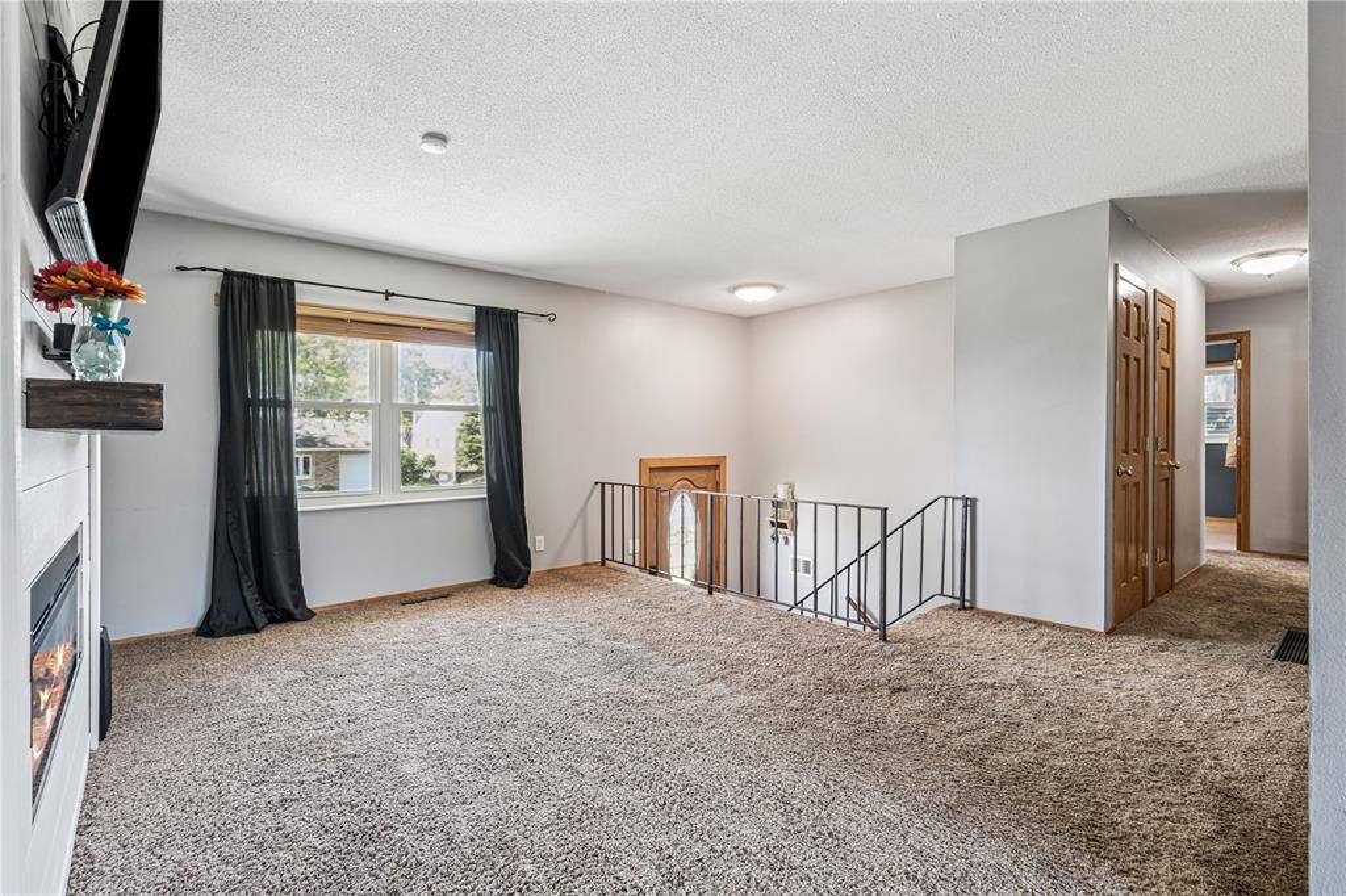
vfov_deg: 73.7
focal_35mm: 16
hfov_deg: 96.8
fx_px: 598
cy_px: 448
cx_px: 673
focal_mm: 16
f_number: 9
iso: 400
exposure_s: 1/13
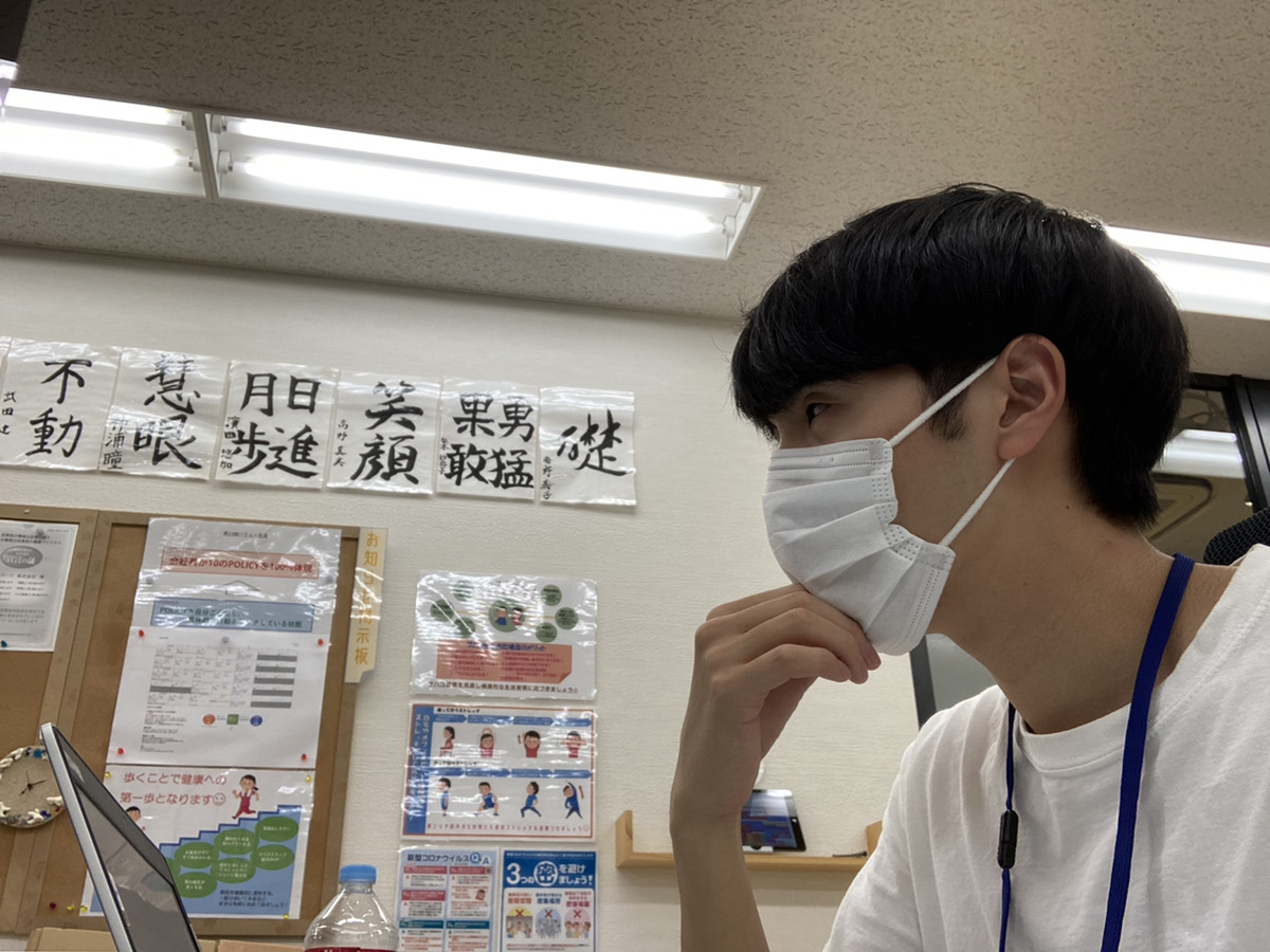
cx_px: 635
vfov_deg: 44.2
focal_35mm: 32
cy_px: 476
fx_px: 1174
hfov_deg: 56.8
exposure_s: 1/100
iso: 32
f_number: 2.2
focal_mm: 2.87
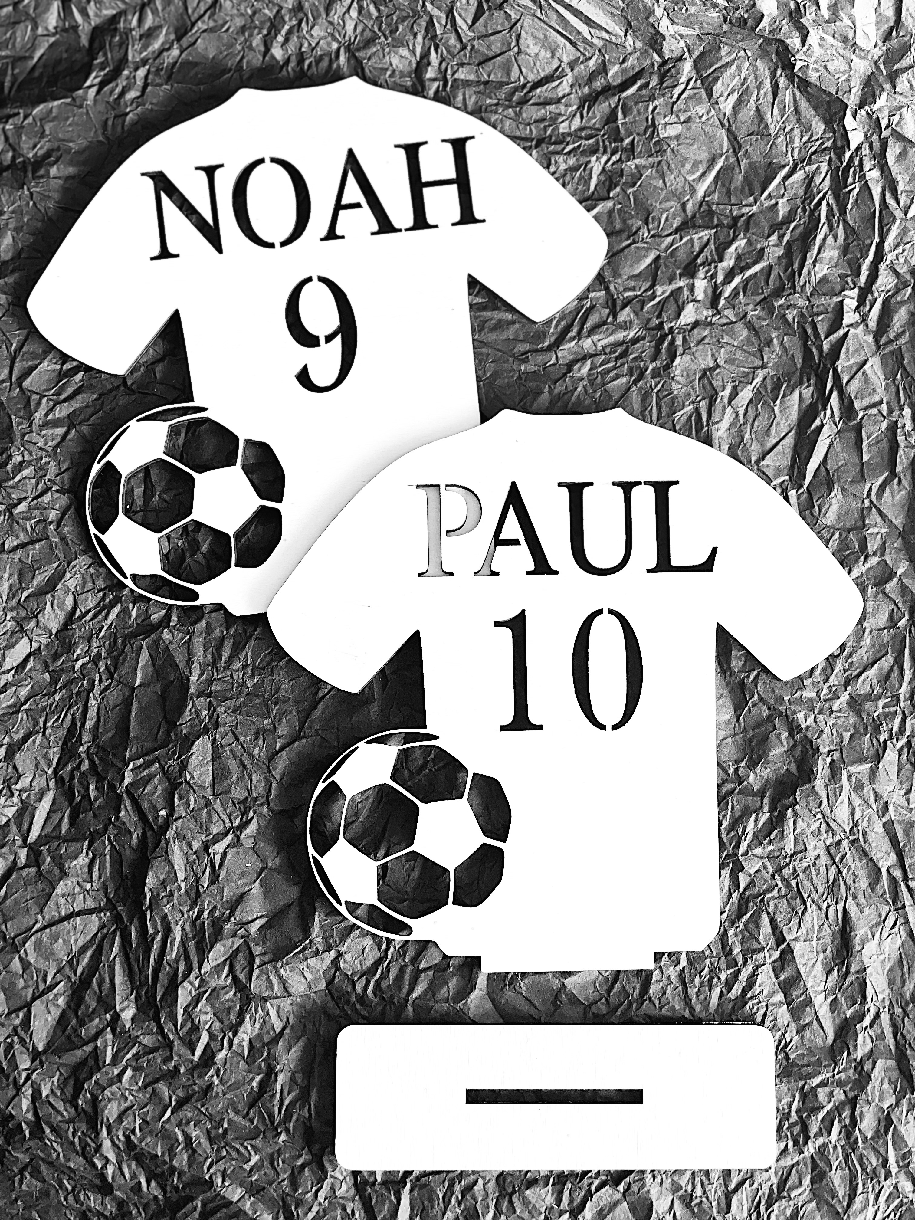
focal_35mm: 52
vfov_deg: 36.8
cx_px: 458
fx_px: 1833
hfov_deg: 28.0
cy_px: 610
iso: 25
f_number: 2
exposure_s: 1/123
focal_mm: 6
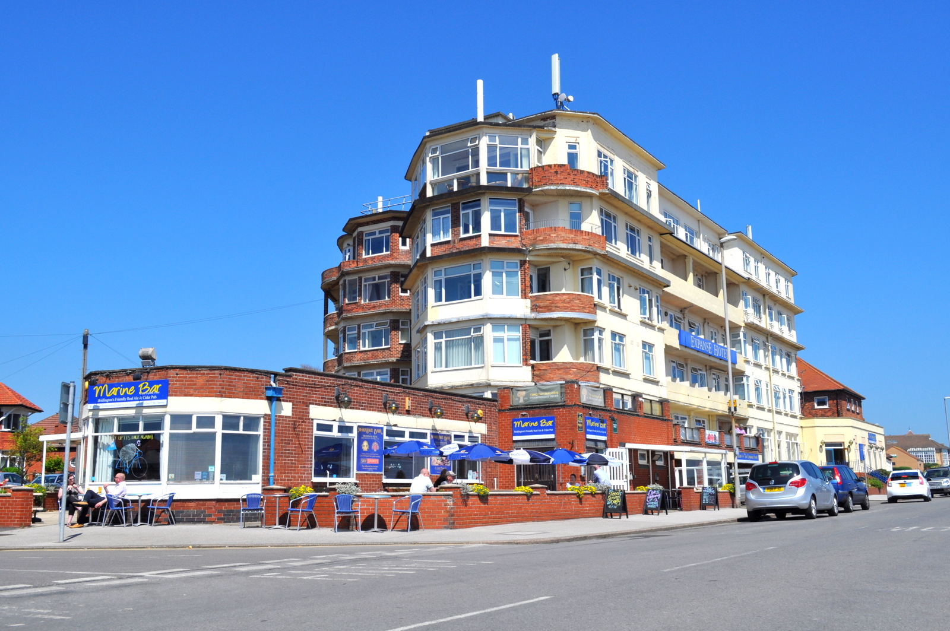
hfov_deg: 53.2
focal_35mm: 36
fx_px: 949
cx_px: 475
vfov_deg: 36.8
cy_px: 316
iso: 200
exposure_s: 1/500
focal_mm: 24
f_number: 11
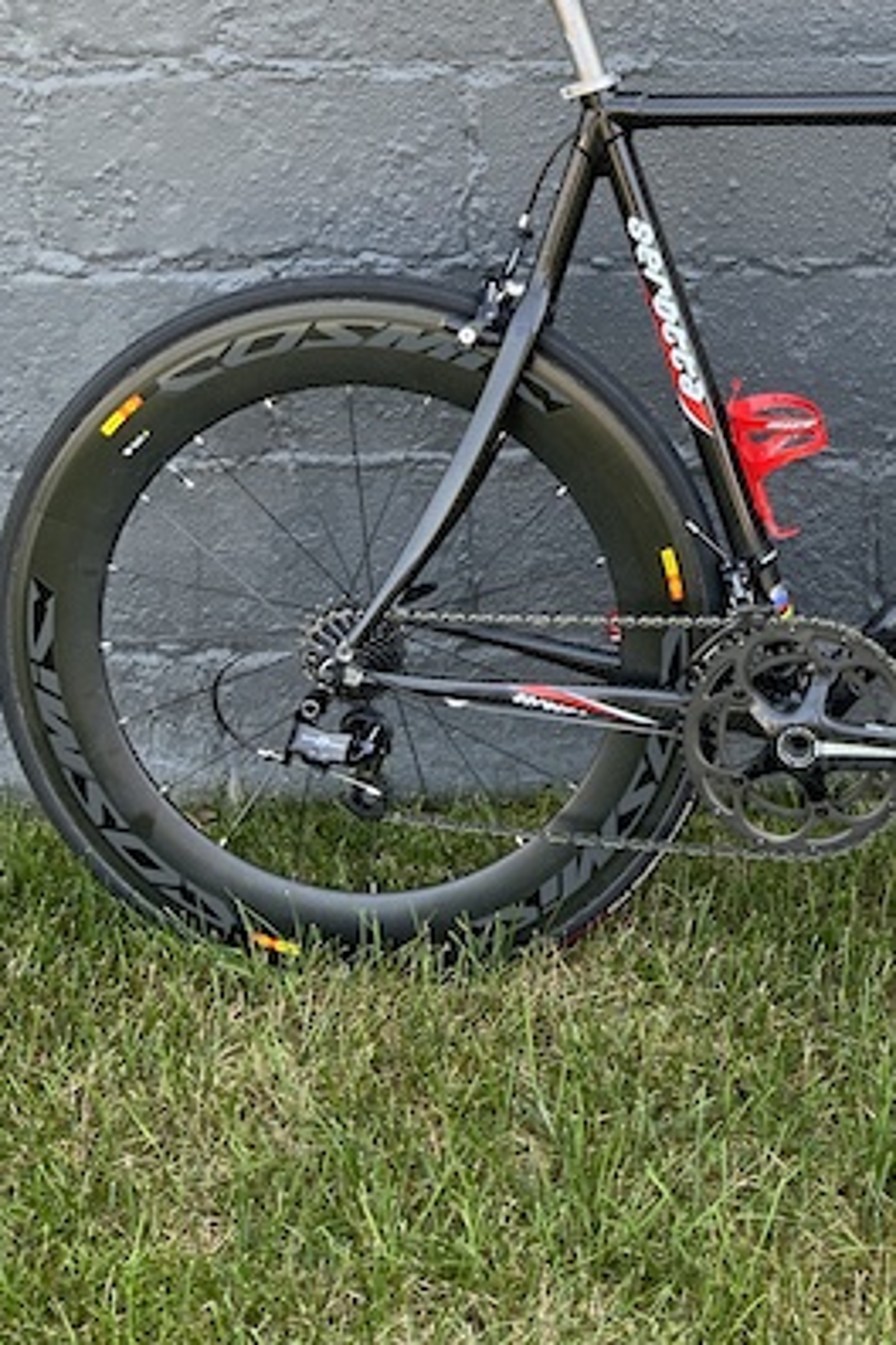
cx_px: 957
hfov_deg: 21.3
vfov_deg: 30.8
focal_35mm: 61
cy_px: 41
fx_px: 2277
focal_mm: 3
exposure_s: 1/122
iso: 20
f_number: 1.8
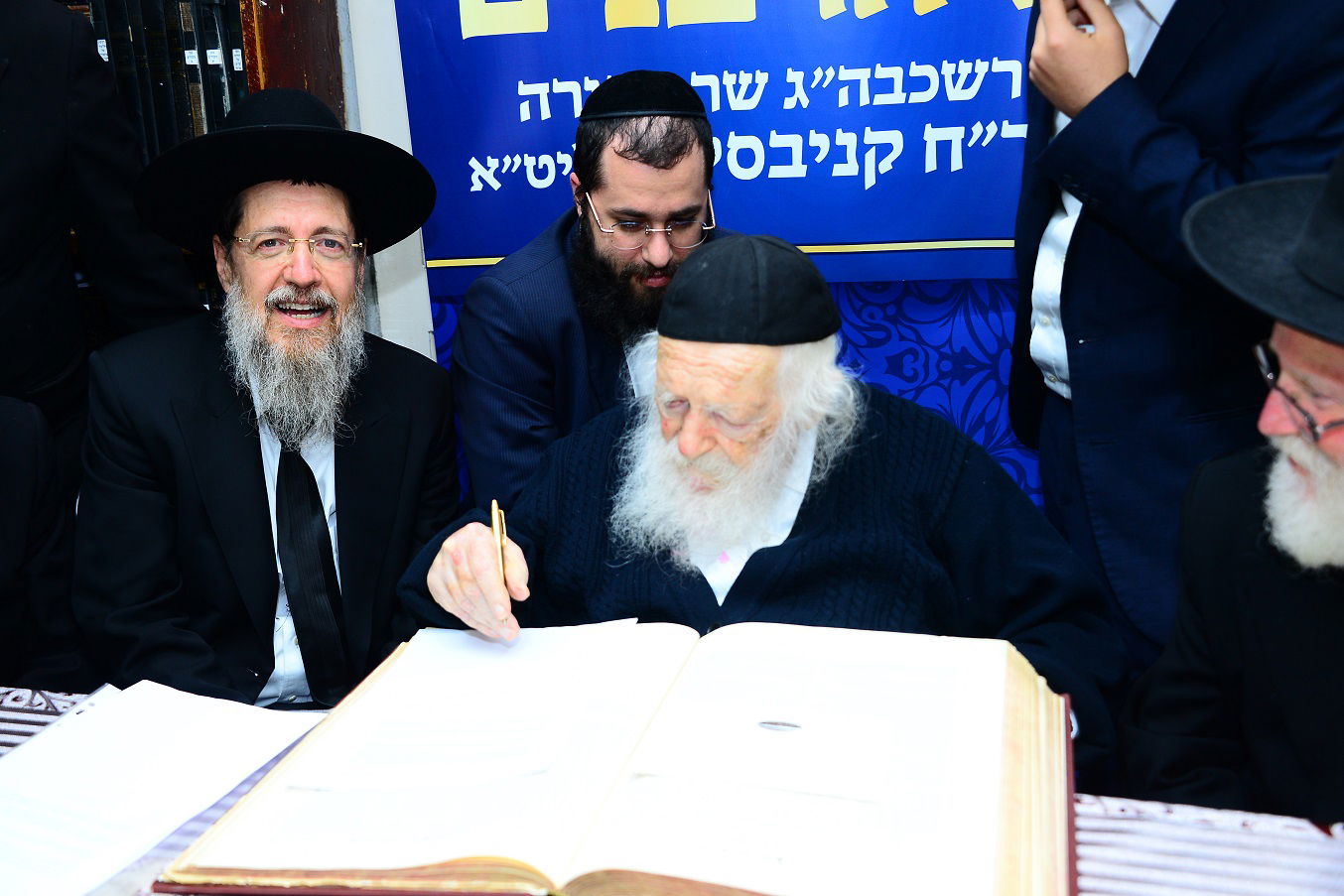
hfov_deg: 48.5
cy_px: 448
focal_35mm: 40
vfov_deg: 33.4
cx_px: 672
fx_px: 1493
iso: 1000
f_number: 5.6
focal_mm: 40
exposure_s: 1/160
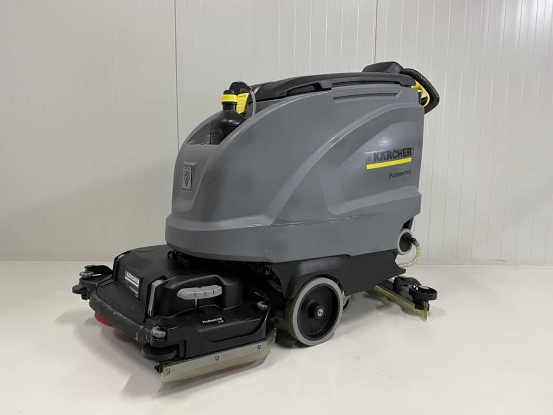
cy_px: 208
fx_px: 415
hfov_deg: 67.3
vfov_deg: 53.1
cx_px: 276
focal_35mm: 26
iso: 250
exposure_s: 1/50
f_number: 1.8
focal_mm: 4.25
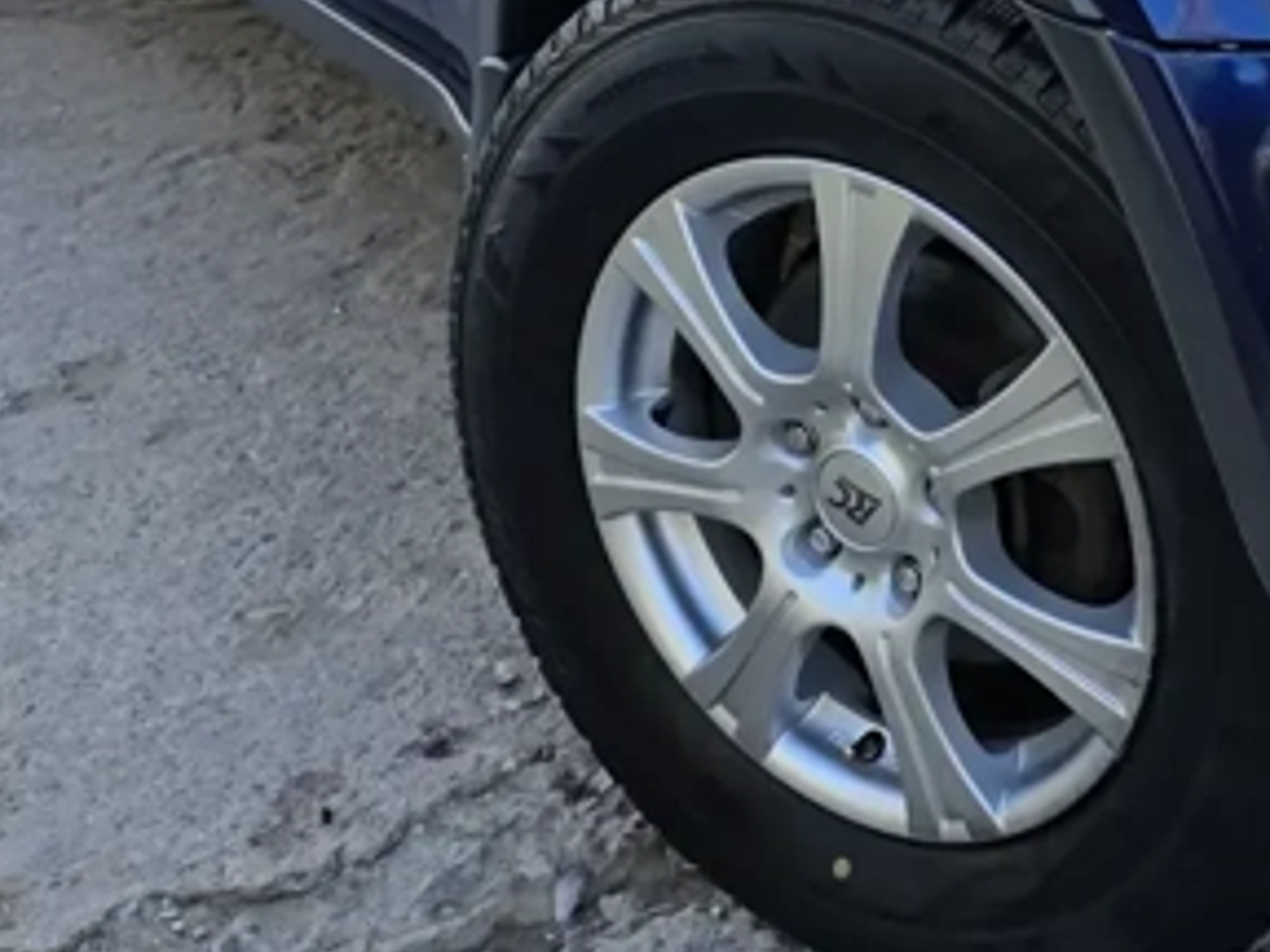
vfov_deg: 17.7
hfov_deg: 23.8
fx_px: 2935
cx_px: 1133
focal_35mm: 80
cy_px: -141
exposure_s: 1/1746
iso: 80
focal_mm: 6.3
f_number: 1.7
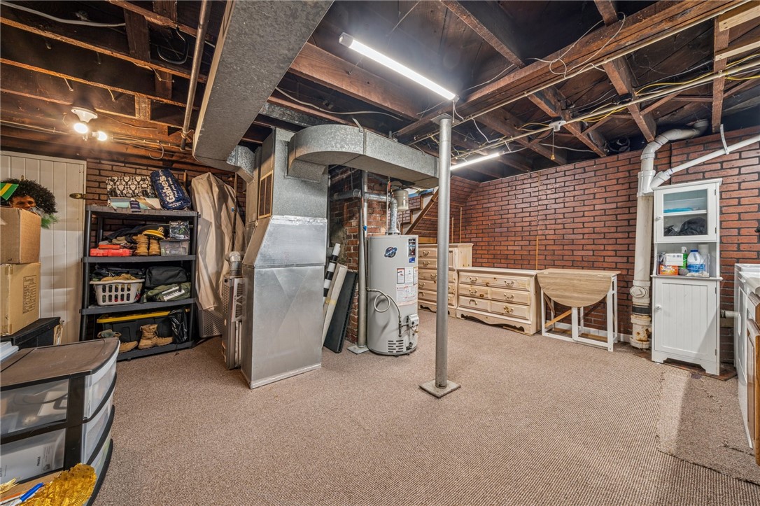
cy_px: 253
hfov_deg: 112.6
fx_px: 253
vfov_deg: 89.9
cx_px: 380
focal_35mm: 12
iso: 50
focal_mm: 12
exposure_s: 1/1.25
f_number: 11
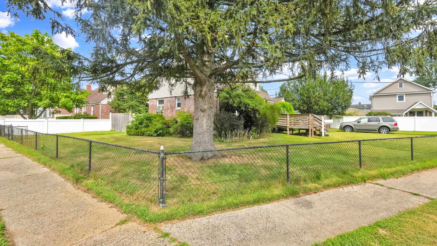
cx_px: 219
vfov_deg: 62.2
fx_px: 203
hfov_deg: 94.2
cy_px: 110
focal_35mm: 18
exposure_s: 1/8000
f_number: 7.1
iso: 2500
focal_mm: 16.5
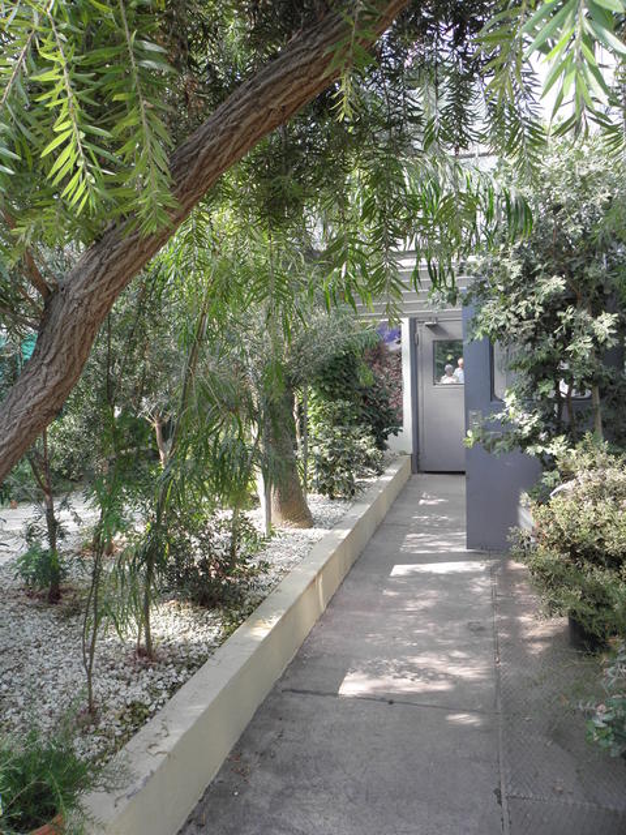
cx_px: 313
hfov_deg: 53.1
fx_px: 627
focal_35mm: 26
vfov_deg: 67.3
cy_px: 418
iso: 64
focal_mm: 4.6
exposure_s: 1/80
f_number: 3.5
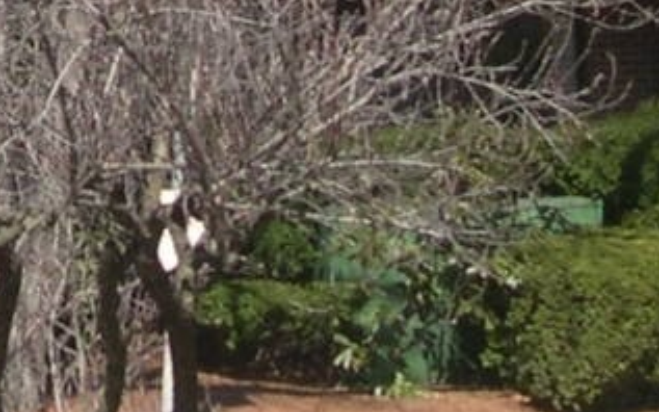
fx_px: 3645
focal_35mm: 203
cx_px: -360
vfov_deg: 6.3
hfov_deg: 10.0
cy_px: -354
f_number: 7.6
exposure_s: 1/103
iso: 100
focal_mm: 8
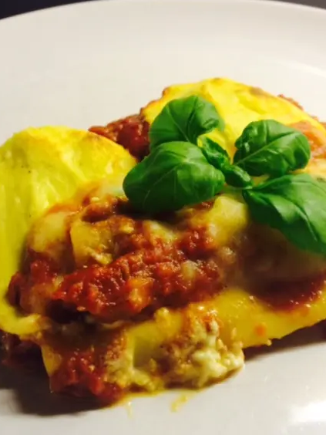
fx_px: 465
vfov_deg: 50.1
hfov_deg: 38.7
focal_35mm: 37
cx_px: 164
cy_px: 233
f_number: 2.2
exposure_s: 1/33
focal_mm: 4.15
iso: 160
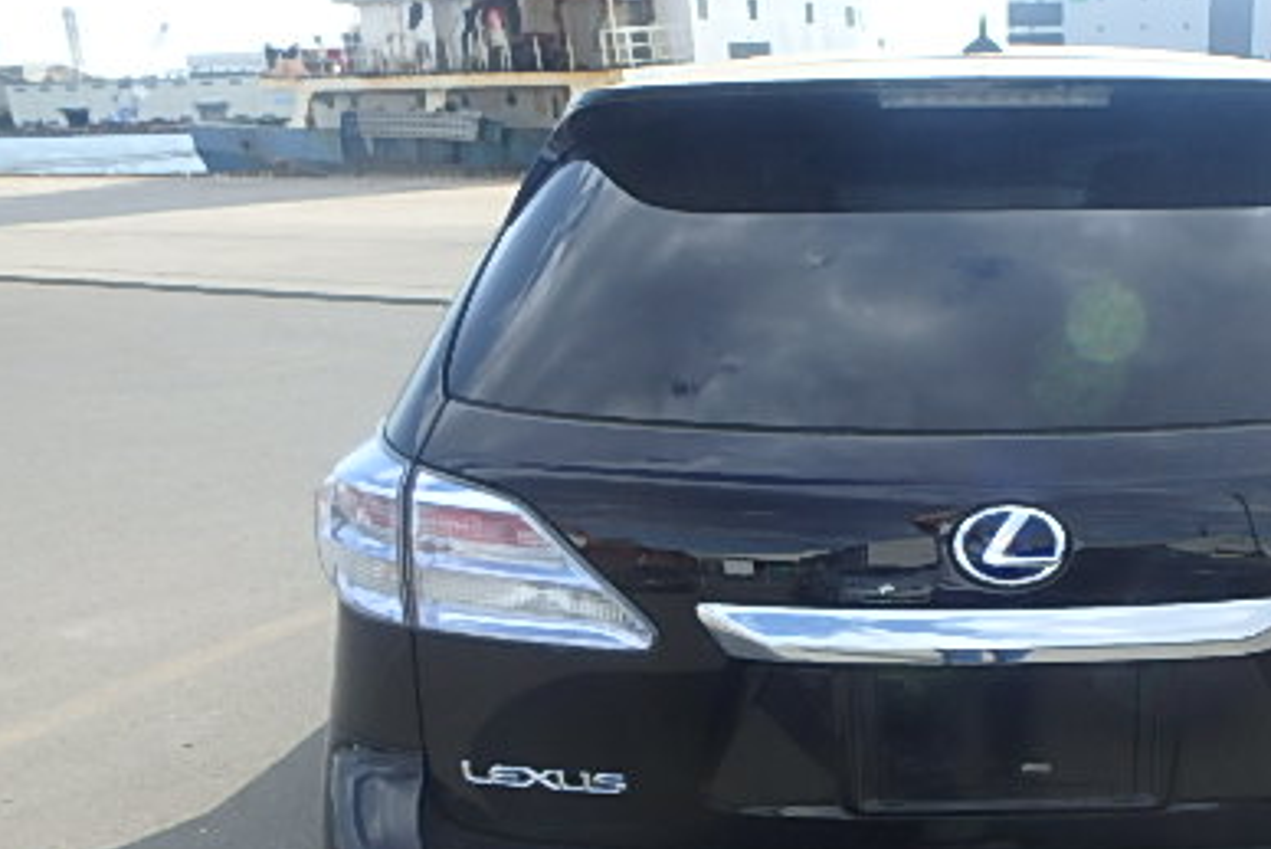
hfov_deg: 50.8
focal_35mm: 36
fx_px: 1271
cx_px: 957
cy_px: 610
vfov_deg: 36.3
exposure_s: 1/400
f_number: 3.5
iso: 125
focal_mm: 3.7
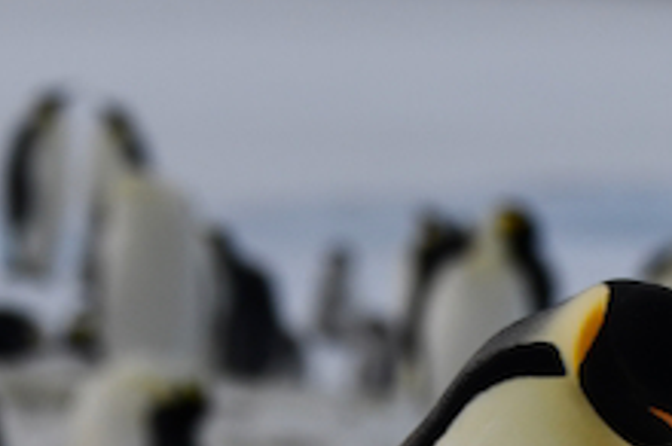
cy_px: 759
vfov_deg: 1.9
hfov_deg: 2.9
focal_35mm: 723
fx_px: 13476
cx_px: 354
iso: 400
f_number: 5.6
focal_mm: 155
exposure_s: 1/8000
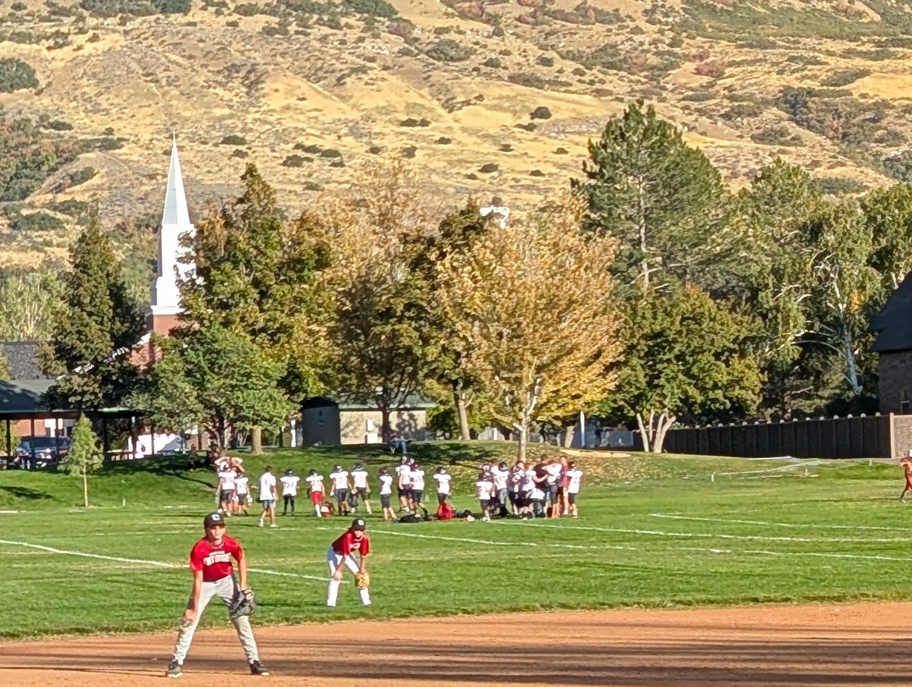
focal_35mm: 138
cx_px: -110
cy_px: 560
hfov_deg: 13.9
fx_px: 3641
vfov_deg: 10.7
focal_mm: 6.9
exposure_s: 1/693
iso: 21
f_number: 1.68
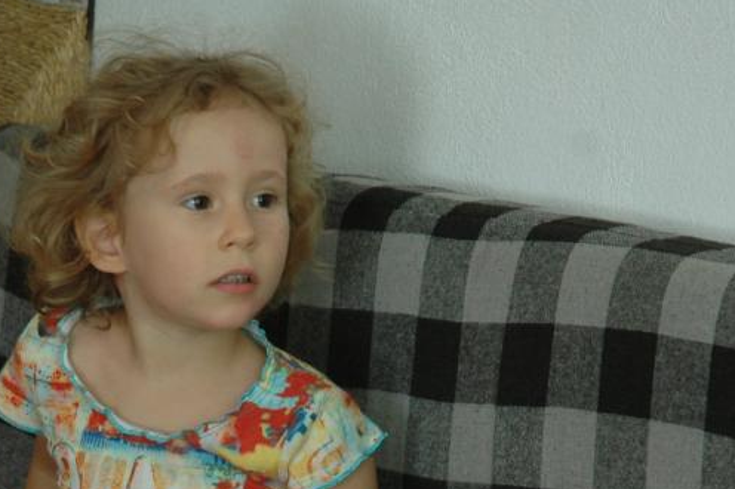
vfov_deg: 6.0
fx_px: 4693
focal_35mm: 230
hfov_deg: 9.0
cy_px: 476
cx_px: 265
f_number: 4.5
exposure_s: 1/30
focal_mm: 70
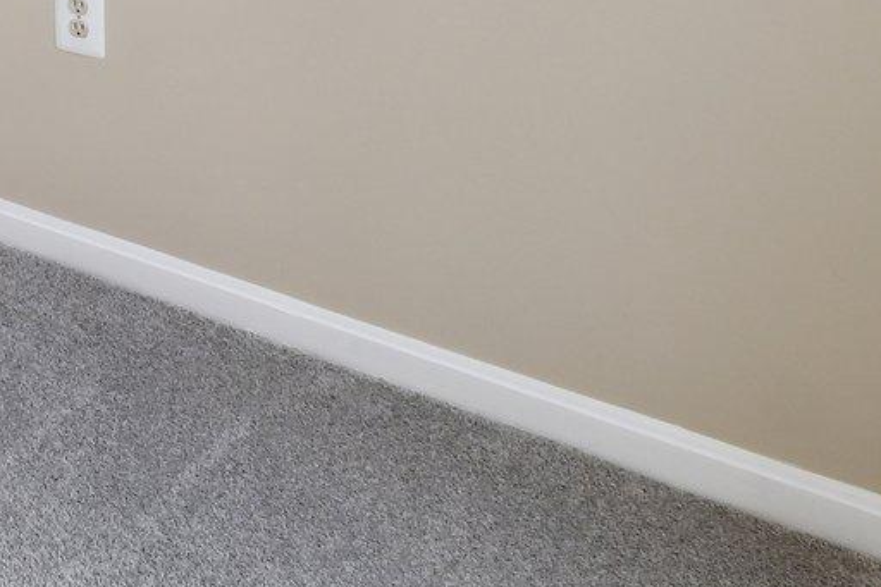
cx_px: -344
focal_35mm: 60
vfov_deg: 18.2
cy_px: -450
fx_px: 1468
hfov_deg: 26.7
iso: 250
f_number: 9
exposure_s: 1/8
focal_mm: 10
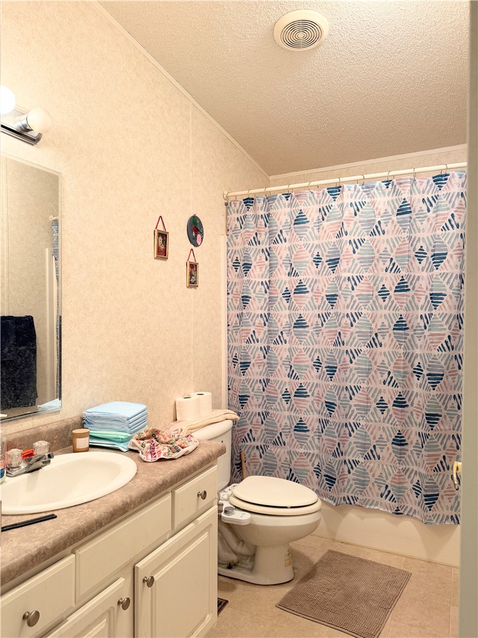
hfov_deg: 56.8
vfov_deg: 71.6
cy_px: 319
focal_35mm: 24
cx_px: 239
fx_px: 442
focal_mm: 6.76
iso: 200
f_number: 1.78
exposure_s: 1/60
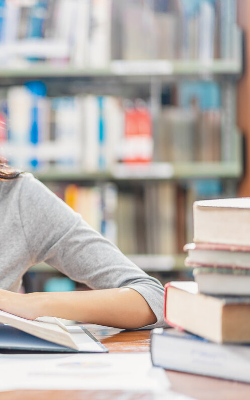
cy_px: 199
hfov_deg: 9.9
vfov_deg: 15.9
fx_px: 1427
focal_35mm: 131
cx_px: -49
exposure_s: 1/100
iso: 100
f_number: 2
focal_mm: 85
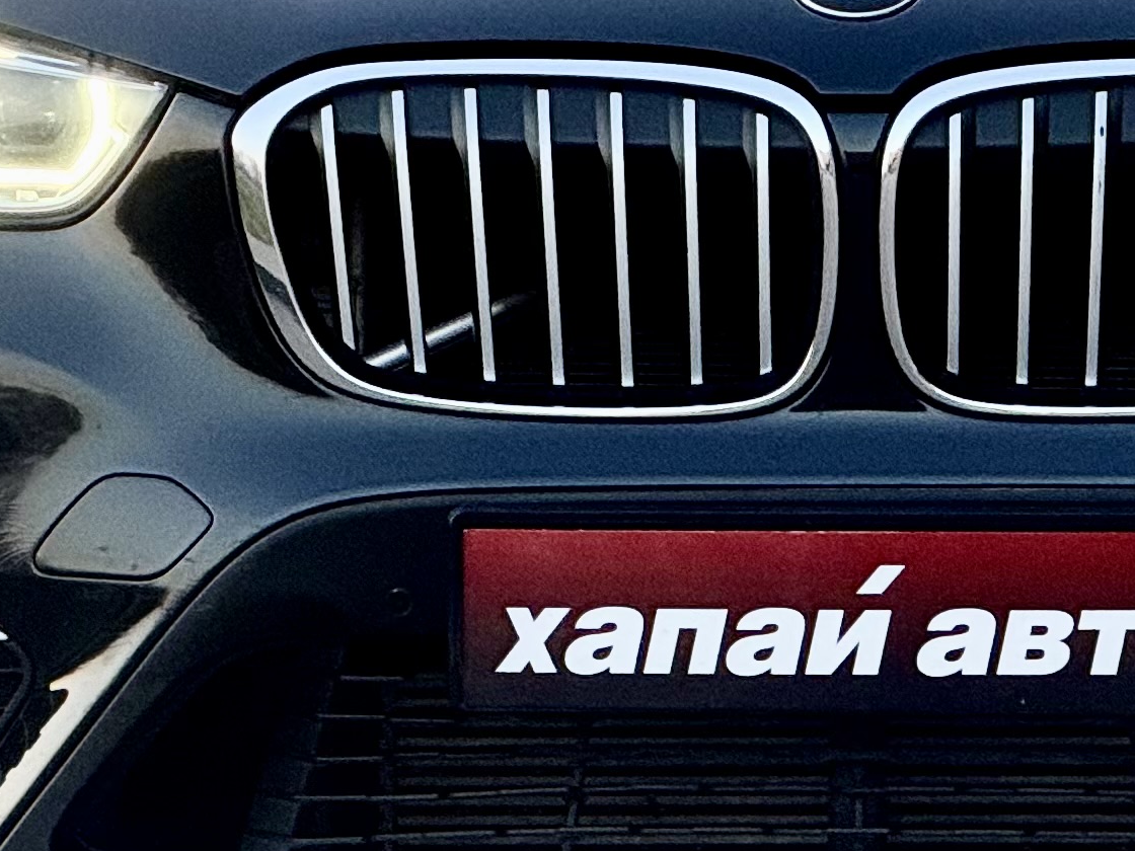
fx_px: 14165
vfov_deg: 3.4
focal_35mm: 432
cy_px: -6
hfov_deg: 4.6
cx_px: 804
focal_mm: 15.66
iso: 100
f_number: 2.8
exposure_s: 1/101
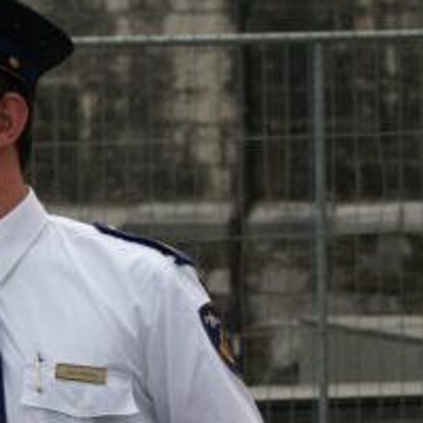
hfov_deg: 6.4
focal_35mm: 270
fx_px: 3733
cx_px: -70
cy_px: 274
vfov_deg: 6.5
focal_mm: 70
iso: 100
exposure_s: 1/320
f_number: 6.3
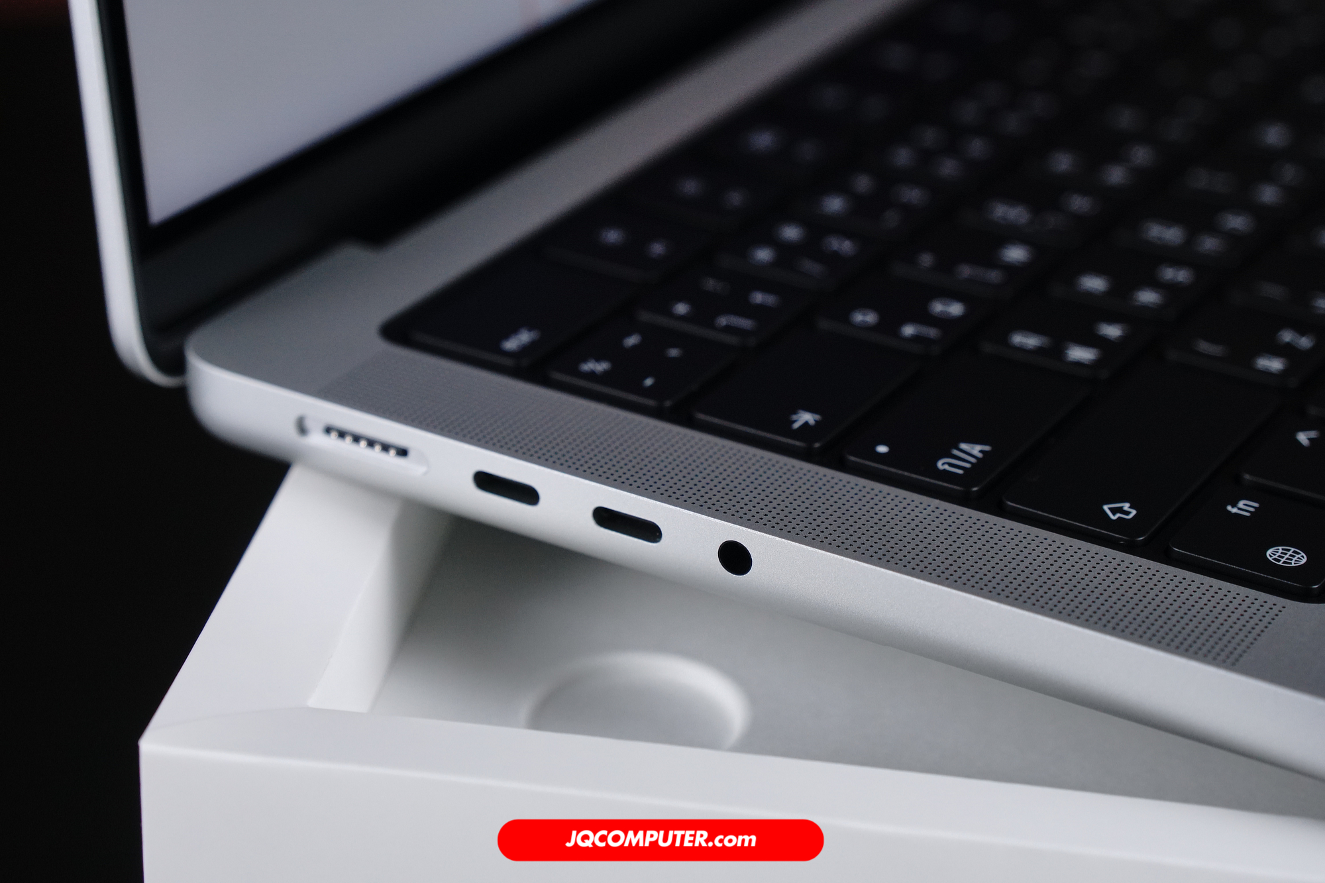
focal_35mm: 90
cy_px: 442
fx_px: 3312
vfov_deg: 15.2
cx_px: 662
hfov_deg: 22.6
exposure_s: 1/100
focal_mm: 60
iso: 800
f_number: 5
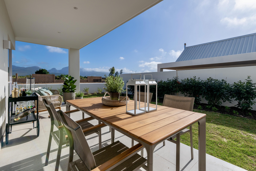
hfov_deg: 96.7
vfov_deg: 73.7
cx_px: 128
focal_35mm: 16
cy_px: 86
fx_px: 114
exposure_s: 1/5000
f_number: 8
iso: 125
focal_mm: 16
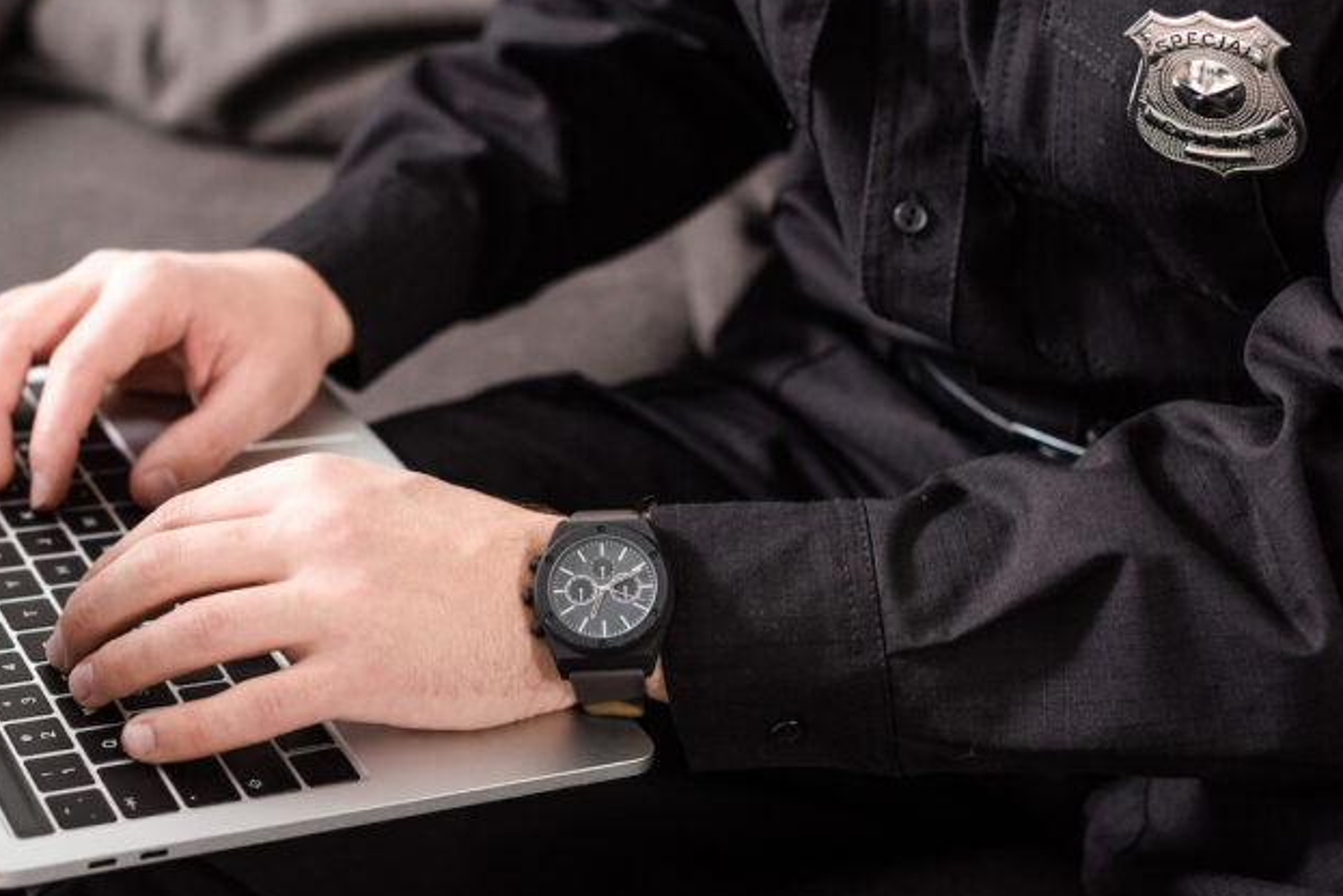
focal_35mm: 69
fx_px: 2575
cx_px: 517
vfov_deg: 19.7
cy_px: 388
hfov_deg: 29.1
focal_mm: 50
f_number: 3.5
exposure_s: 1/250
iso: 500
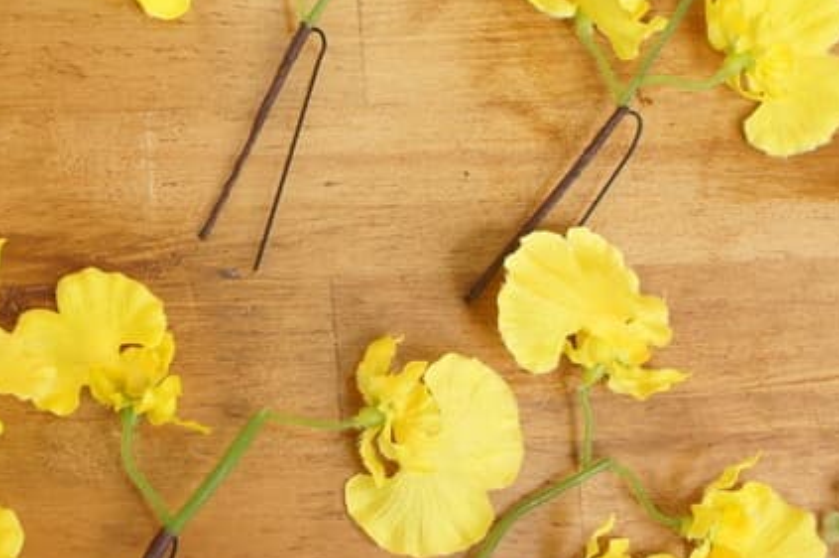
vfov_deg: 18.9
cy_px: 101
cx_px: 97
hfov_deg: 27.5
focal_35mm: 71
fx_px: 1653
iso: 200
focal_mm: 20
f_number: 5.6
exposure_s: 1/25
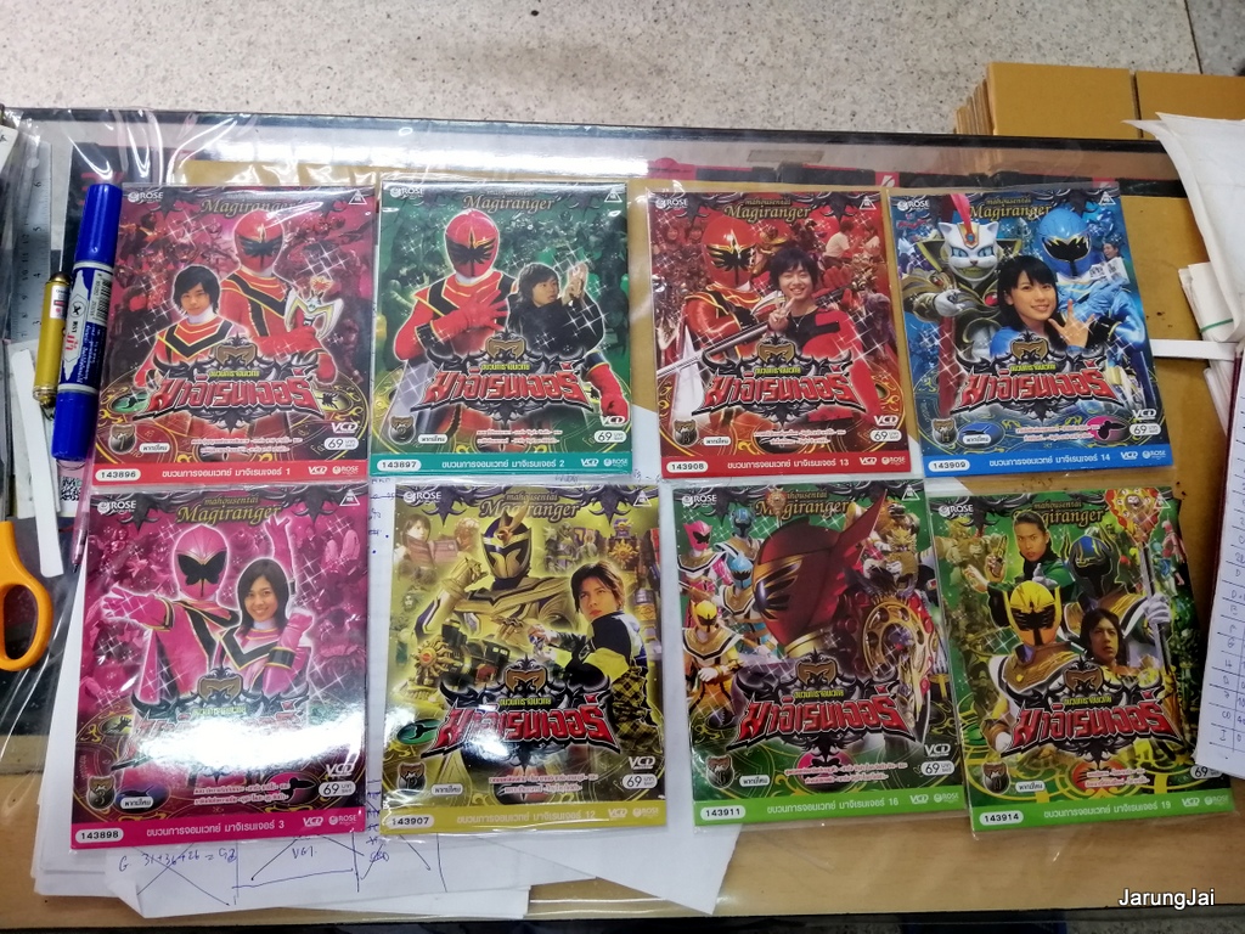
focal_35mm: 26
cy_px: 467
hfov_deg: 67.3
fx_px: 935
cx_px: 622
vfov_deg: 53.1
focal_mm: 3.81
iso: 250
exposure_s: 1/33.3
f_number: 2.2
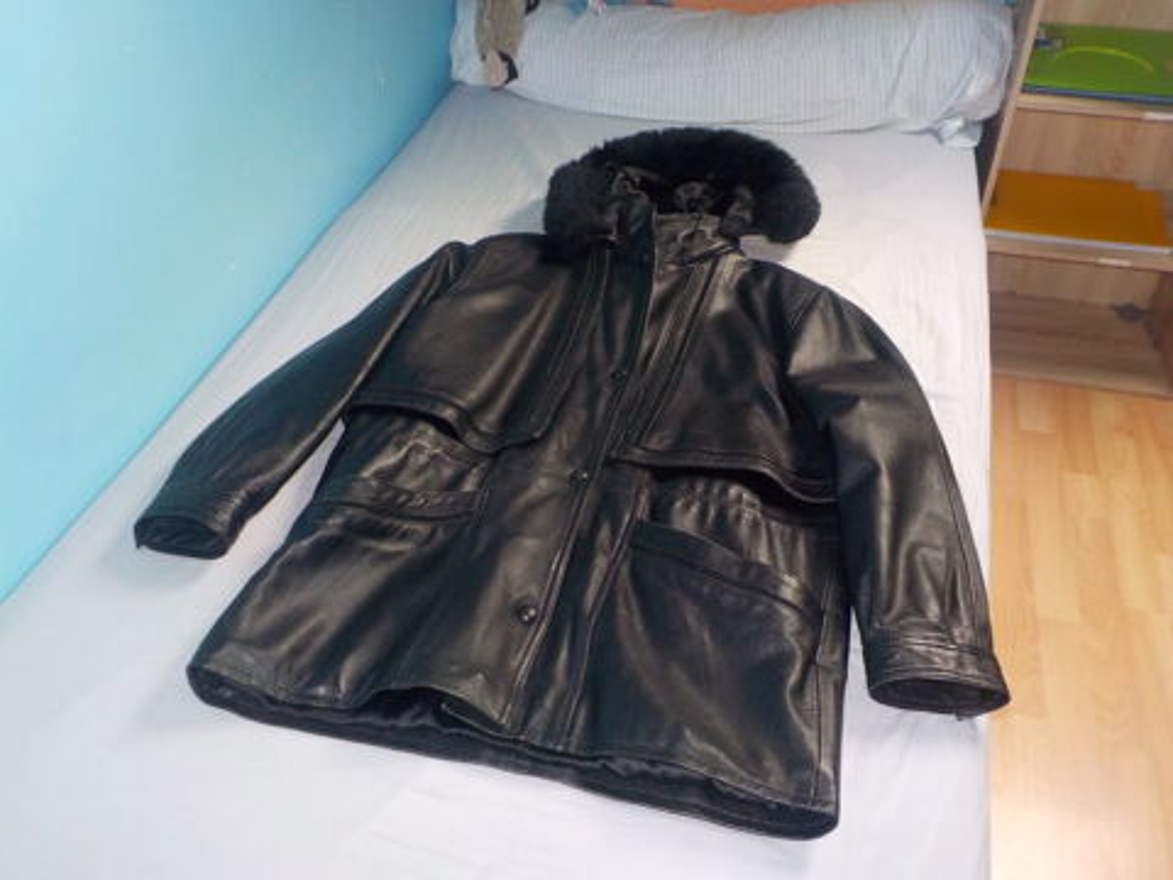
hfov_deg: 60.0
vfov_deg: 46.8
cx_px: 586
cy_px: 440
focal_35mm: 30
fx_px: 1017
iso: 200
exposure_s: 1/30
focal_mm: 4.1
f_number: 3.3
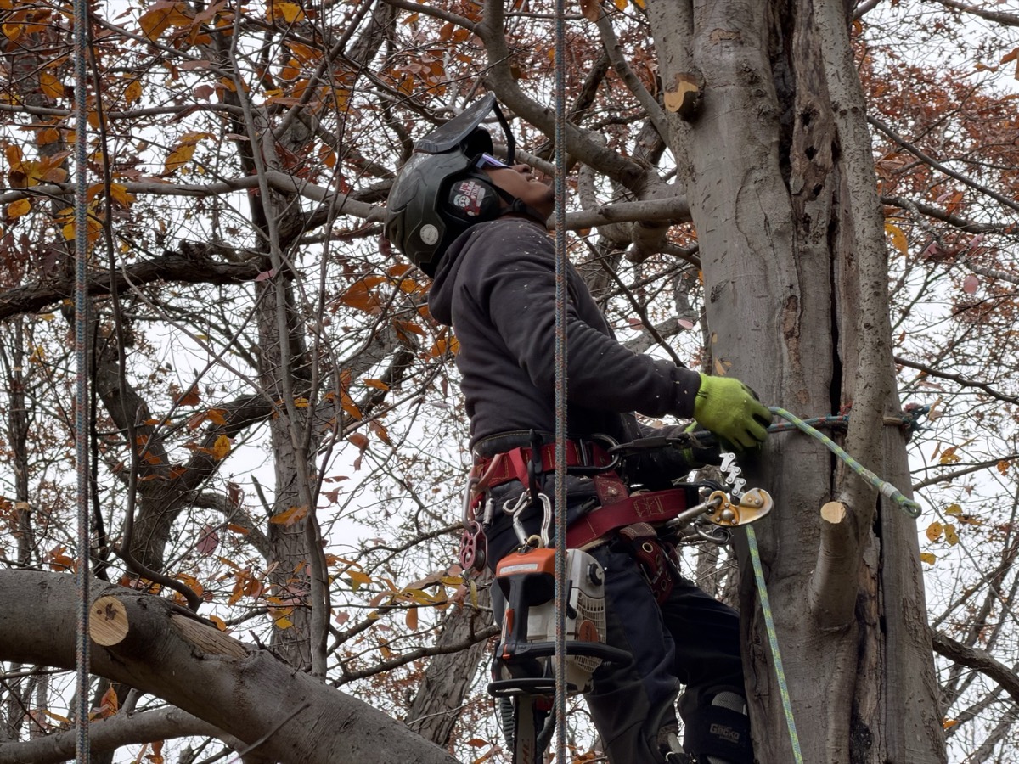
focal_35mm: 200
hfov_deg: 9.9
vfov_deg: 7.4
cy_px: 382
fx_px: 5887
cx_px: 510
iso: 40
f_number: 2.8
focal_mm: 16.89
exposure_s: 1/128
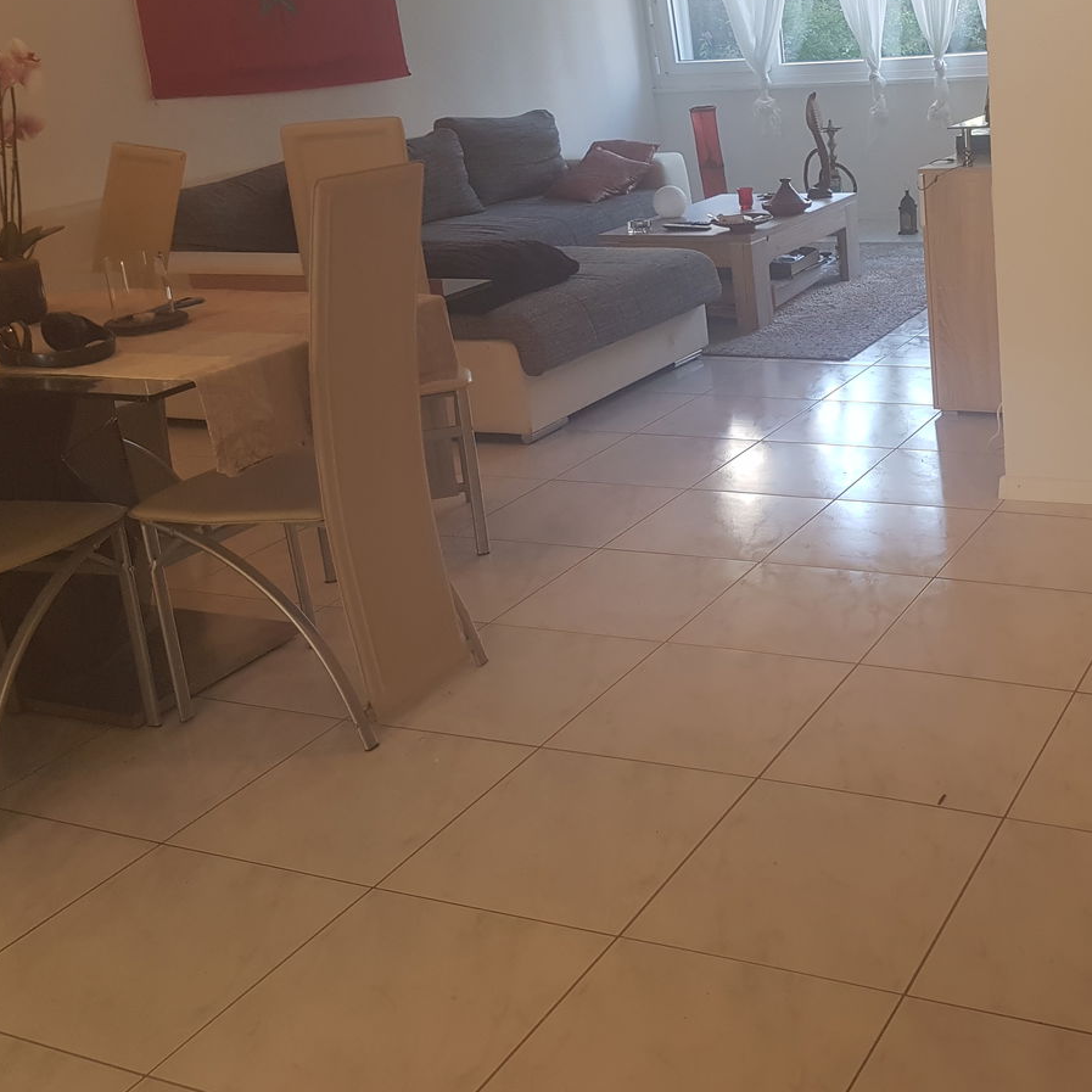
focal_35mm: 41
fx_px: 1463
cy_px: 391
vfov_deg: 40.6
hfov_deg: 39.2
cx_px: 889
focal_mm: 4.2
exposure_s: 1/50
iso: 64
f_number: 1.7
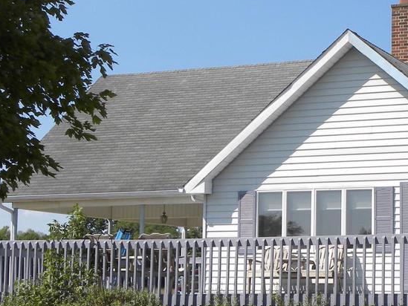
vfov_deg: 15.2
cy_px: 175
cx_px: 364
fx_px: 1144
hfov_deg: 19.9
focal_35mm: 97
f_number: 5.6
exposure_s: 1/330
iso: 64
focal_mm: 6.6
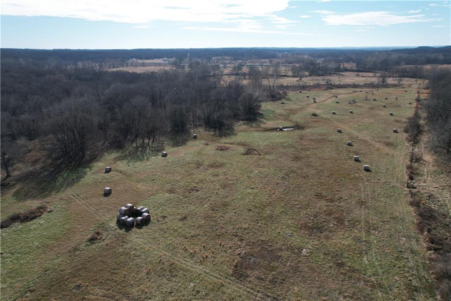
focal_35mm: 22
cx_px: 226
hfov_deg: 78.6
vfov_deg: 57.2
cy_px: 150
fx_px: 276
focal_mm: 8.38
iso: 140
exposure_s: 1/2500
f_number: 2.8
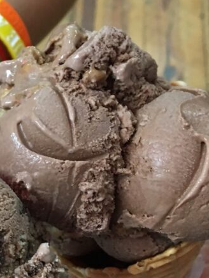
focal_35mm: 77
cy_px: 170
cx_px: -19
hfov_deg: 18.4
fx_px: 620
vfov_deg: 25.3
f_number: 2.2
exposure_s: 1/30
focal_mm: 4.15
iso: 125
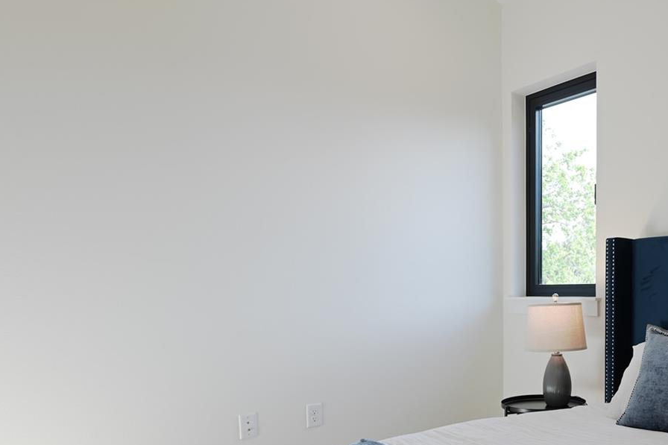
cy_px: 327
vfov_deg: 40.1
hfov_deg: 52.7
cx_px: 582
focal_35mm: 32
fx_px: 594
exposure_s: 1/6
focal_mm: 14
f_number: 5.6
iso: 31
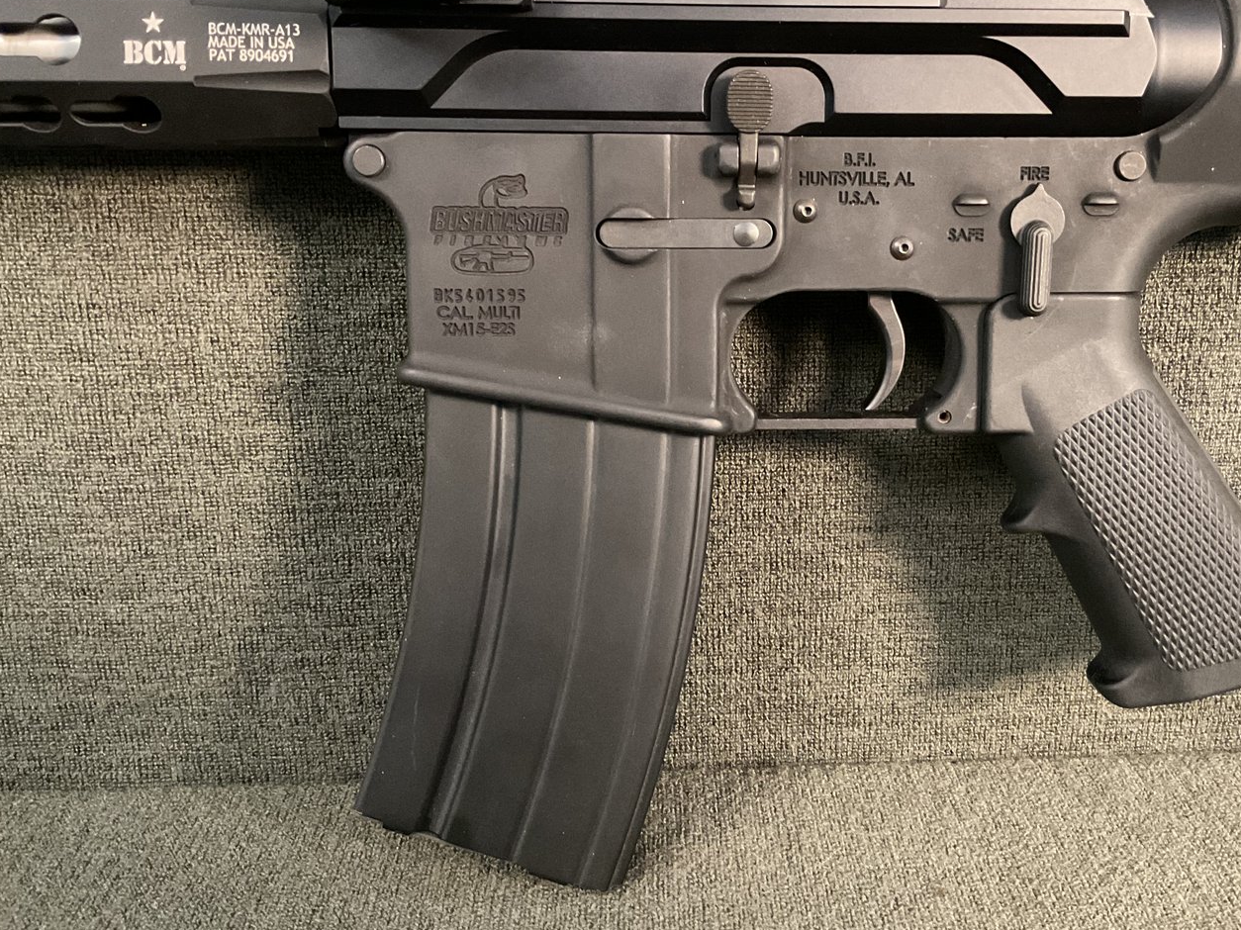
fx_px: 1255
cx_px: 728
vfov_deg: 40.6
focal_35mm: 35
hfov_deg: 52.4
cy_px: 388
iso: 500
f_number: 1.8
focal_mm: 3
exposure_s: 1/24
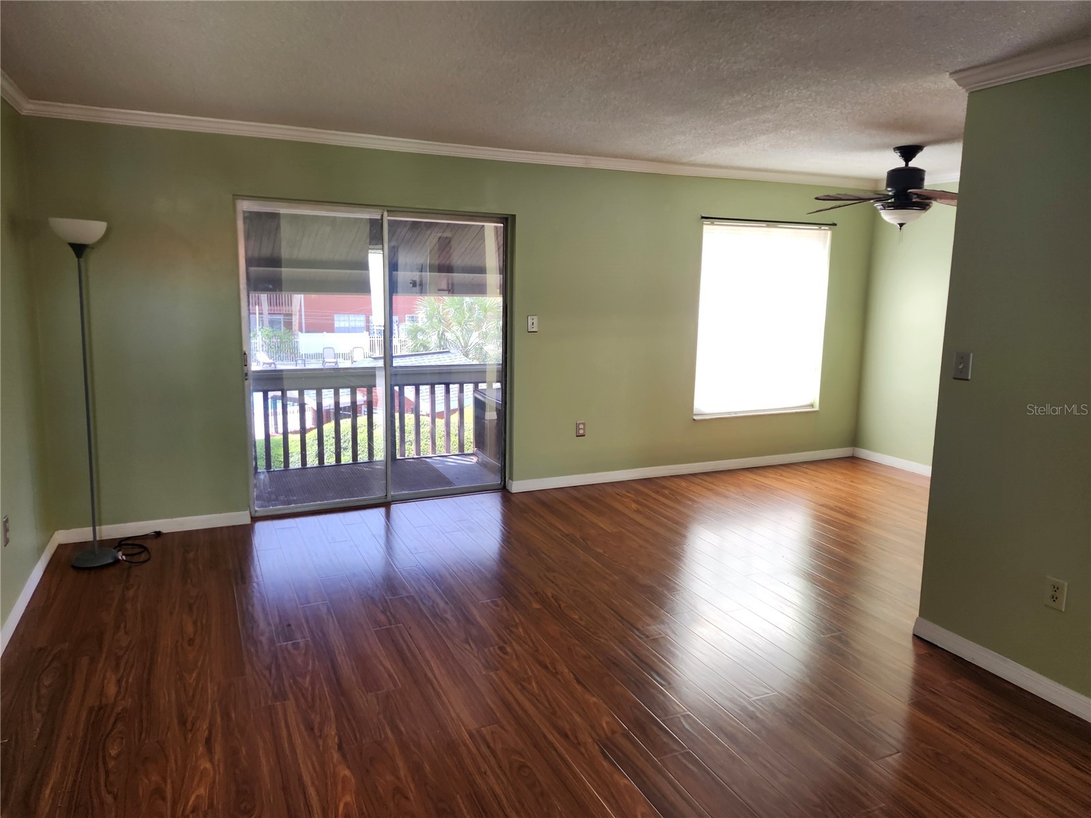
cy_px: 409
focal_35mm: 23
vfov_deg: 58.9
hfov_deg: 73.9
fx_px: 725
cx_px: 546
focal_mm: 5.54
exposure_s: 1/120
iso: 160
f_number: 1.8
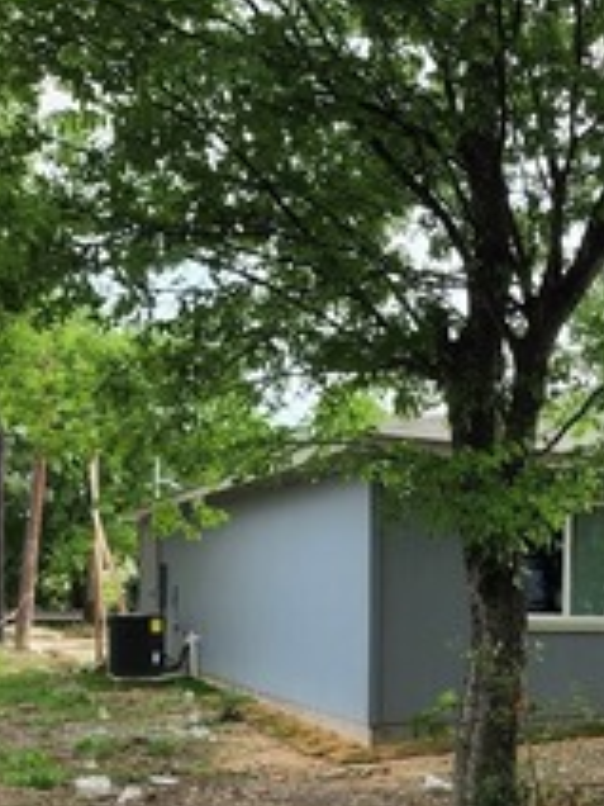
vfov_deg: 35.3
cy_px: 673
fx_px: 1210
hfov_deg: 26.1
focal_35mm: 52
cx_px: 650
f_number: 1.8
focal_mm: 6.4
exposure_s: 1/180
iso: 20
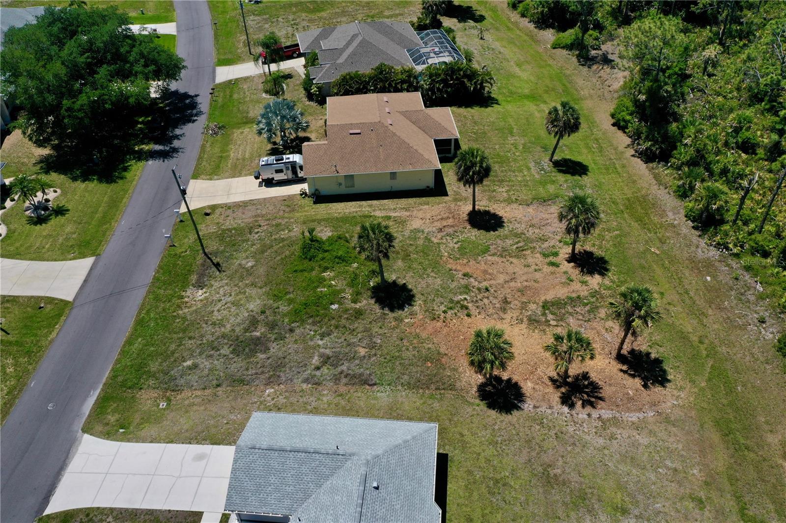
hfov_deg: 65.5
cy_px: 262
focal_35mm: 28
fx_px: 611
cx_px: 393
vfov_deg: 46.4
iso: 100
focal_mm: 10.26
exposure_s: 1/800
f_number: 7.1
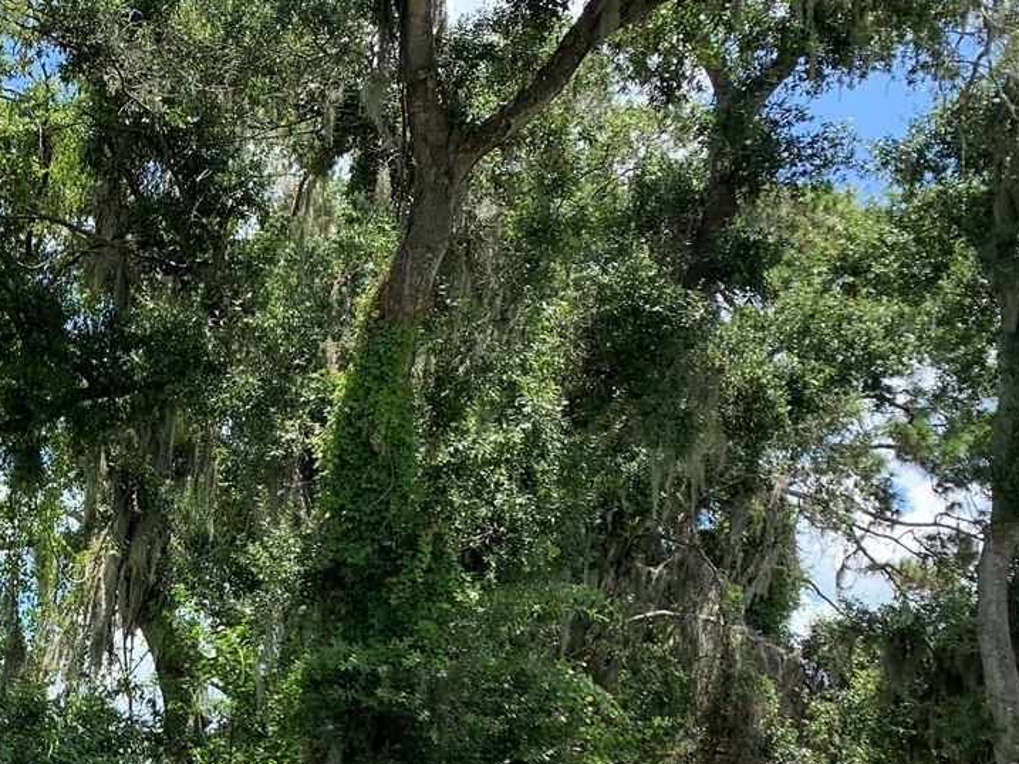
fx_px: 1708
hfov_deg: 30.9
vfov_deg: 24.1
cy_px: 773
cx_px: 4
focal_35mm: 58
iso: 25
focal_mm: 4.25
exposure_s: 1/808
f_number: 1.8
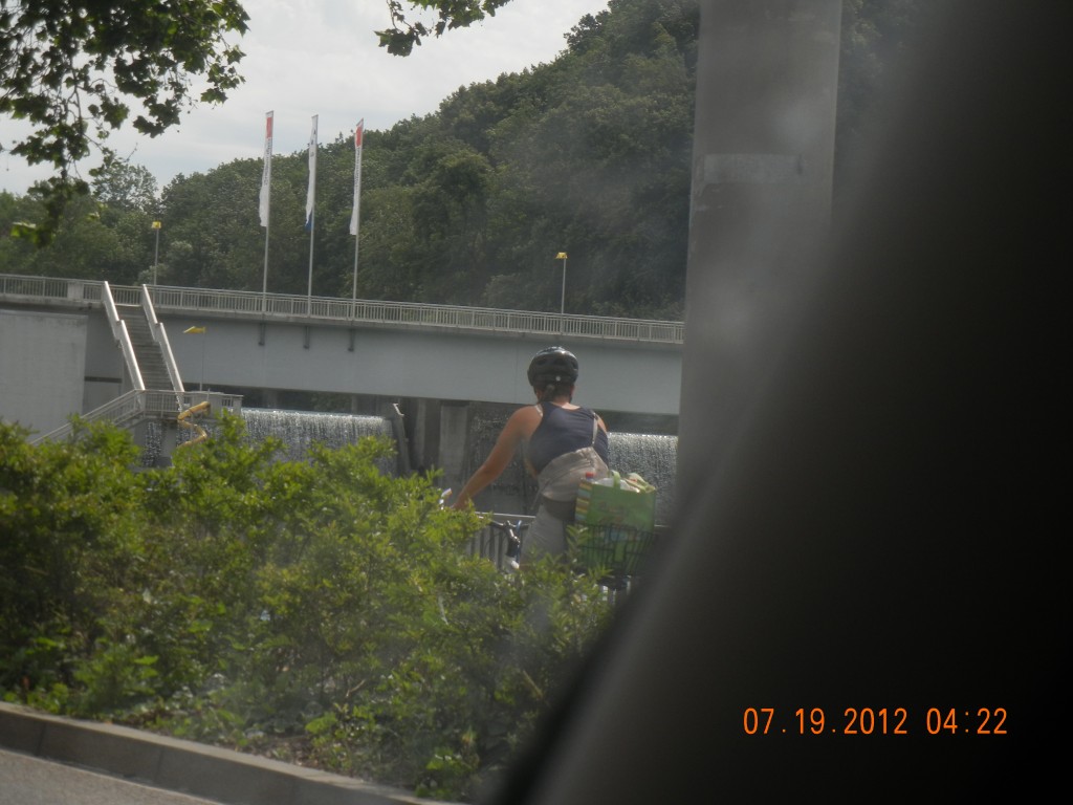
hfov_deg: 14.8
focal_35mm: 133
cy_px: 402
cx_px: 536
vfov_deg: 11.1
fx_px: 4123
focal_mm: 24
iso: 160
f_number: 4.6
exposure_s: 1/980
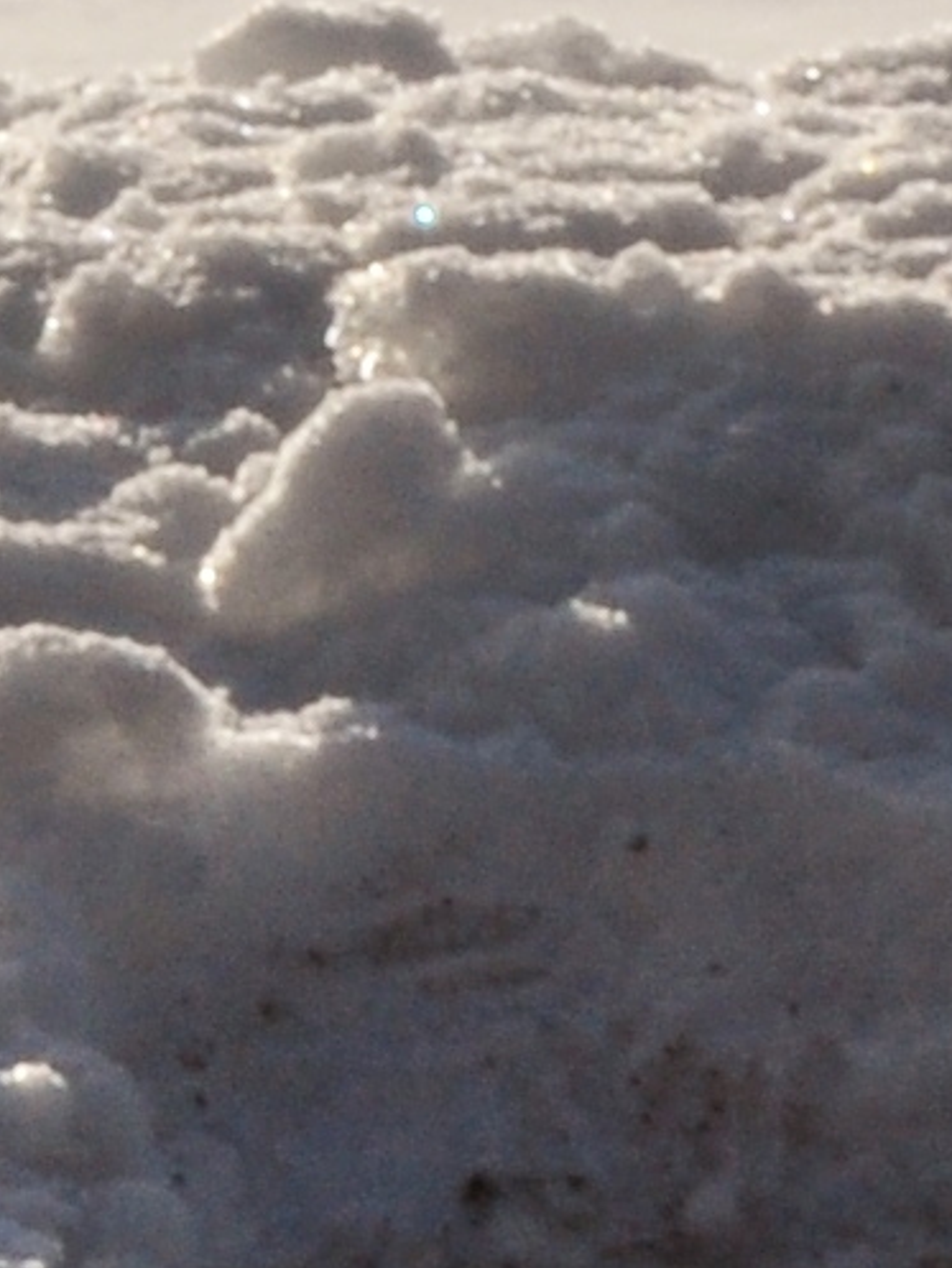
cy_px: -748
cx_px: -3206
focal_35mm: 596
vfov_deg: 3.3
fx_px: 21845
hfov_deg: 2.4
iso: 200
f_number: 32
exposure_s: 1/125
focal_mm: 48
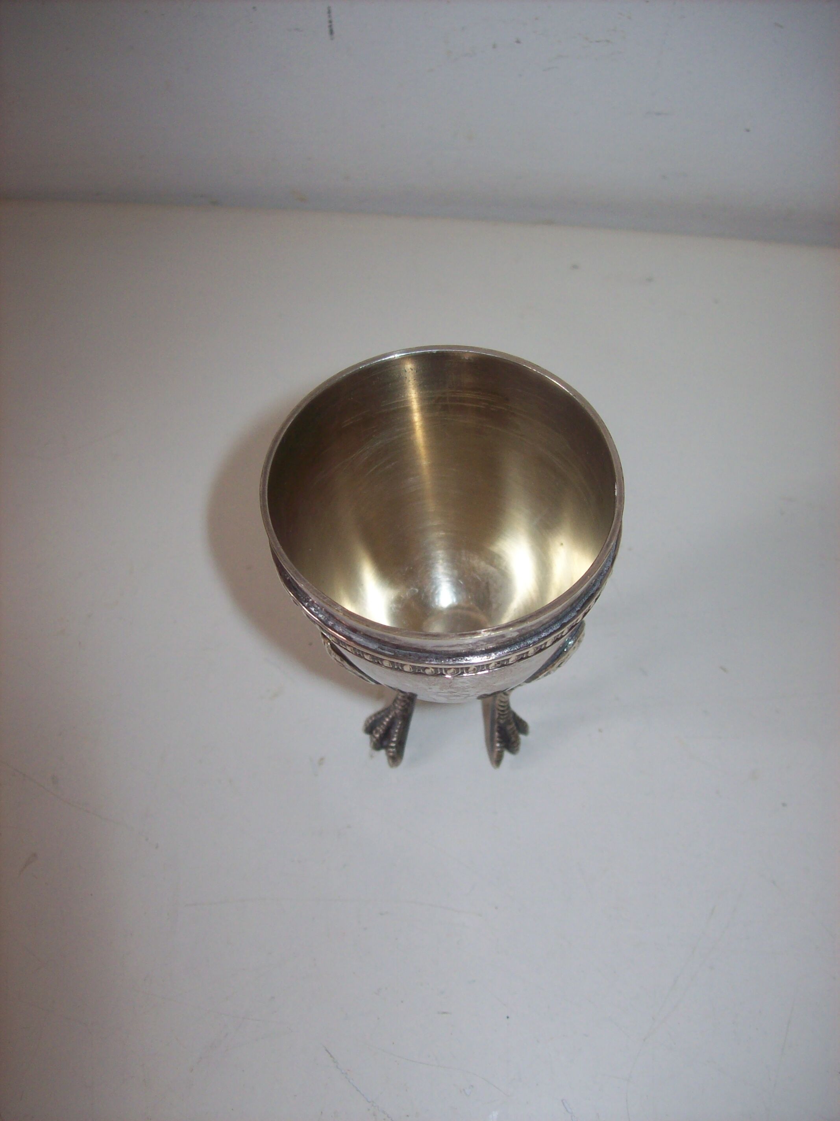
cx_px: 420
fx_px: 1165
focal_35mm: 36
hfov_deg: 39.6
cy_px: 560
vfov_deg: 51.4
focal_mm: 6
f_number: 2.7
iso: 80
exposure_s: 1/64
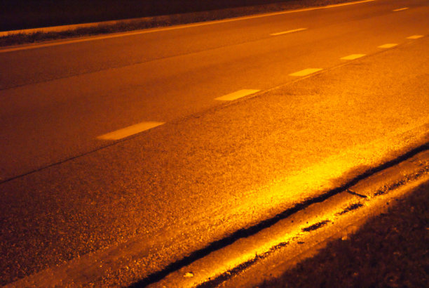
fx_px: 806
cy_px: 144
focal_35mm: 68
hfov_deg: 29.8
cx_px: 214
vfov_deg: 20.2
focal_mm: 45
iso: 3200
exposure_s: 1/8
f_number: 5.6
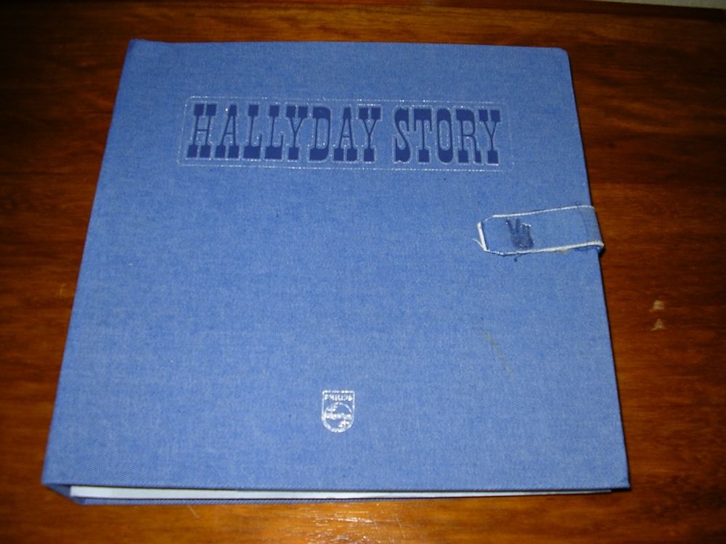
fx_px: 797
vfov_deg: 37.7
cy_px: 272
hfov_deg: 49.0
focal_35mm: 38
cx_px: 363
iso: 50
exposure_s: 1/60
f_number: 2.9
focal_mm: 5.8
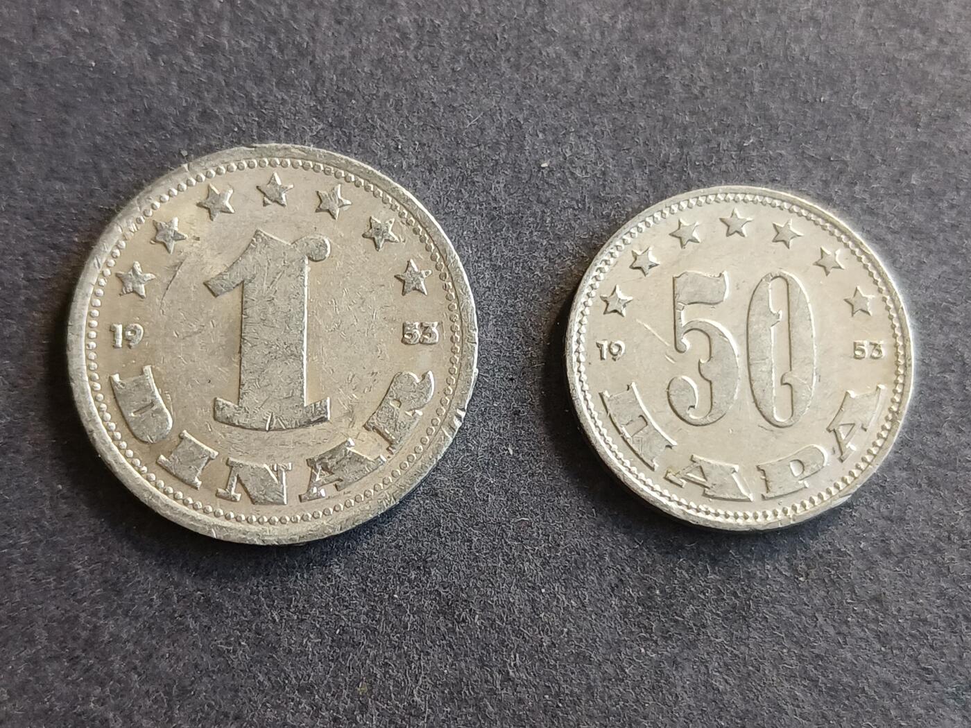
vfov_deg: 24.4
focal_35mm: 60
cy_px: 364
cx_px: 486
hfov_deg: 32.2
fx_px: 1683
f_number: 1.8
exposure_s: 1/100
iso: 265
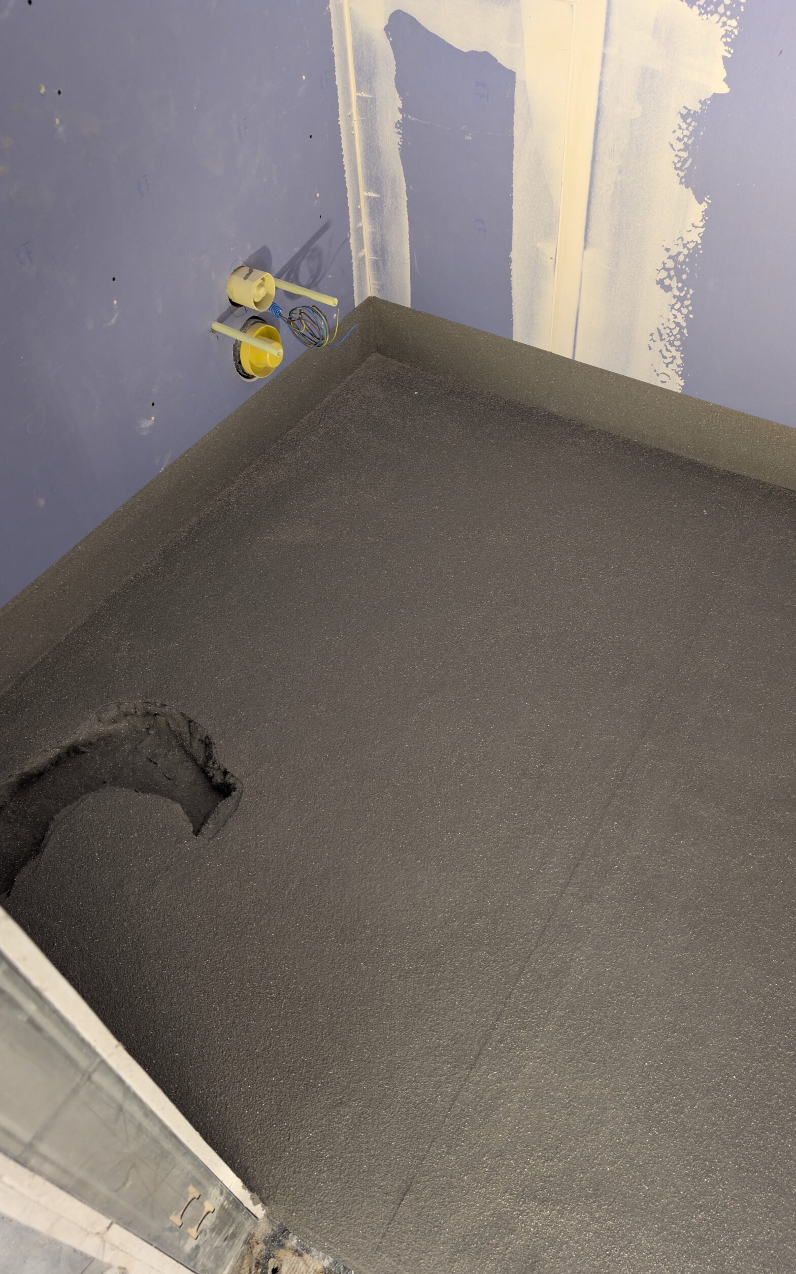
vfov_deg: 70.4
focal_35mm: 26
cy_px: 642
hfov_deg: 47.4
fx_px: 903
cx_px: 469
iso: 191
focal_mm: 6.9
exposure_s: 1/33.3
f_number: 1.68
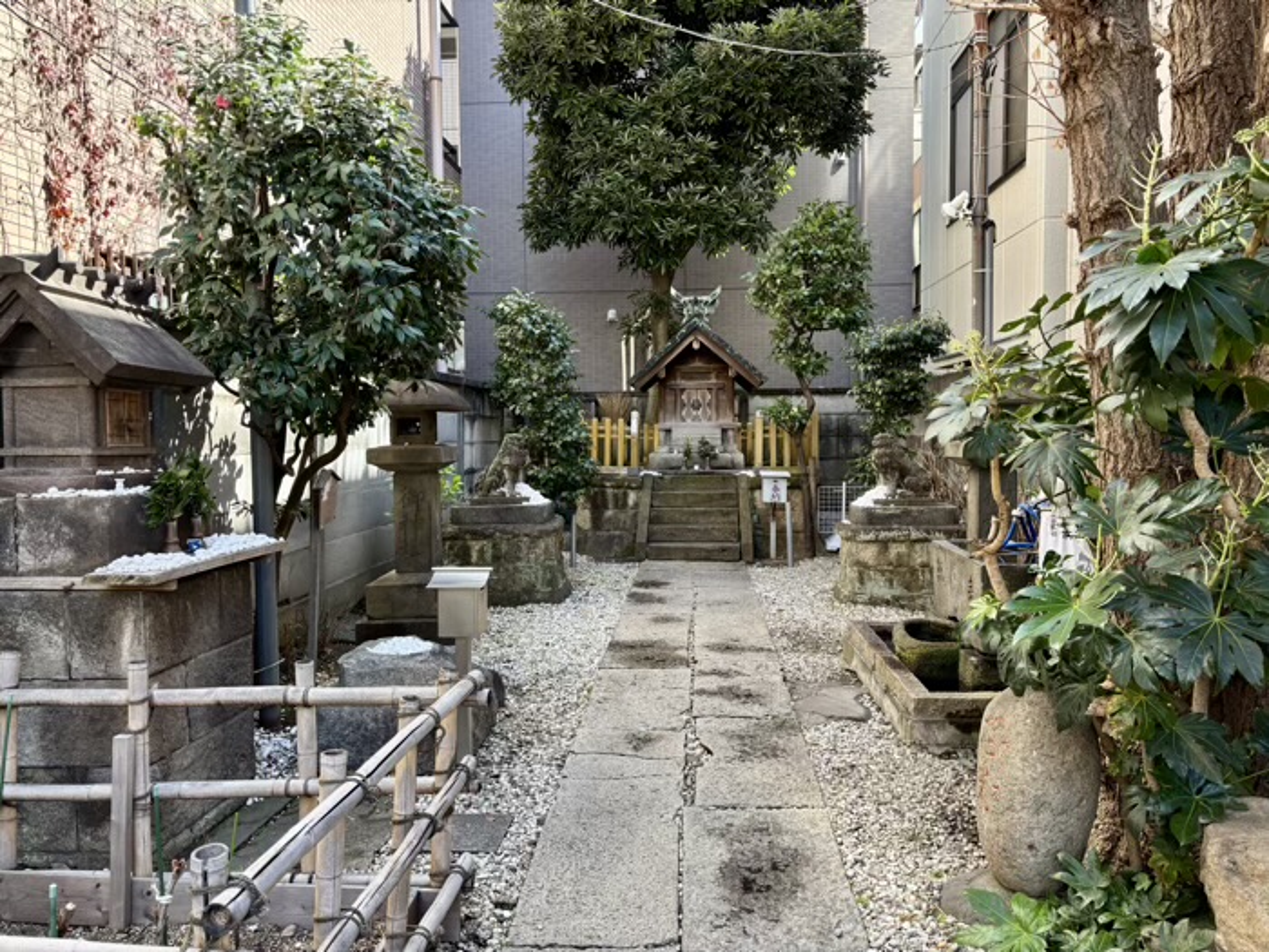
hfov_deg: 67.3
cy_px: 476
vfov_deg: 53.1
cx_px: 634
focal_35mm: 26
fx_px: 953
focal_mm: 5.96
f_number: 1.6
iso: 40
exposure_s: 1/197
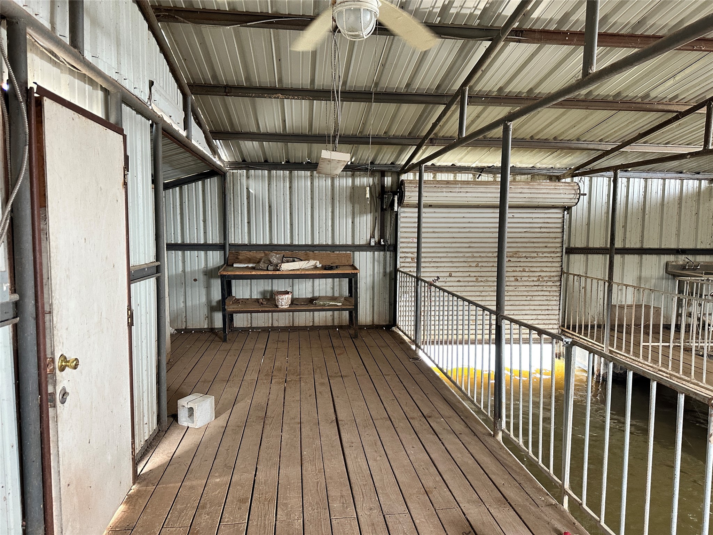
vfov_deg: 56.8
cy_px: 268
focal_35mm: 24
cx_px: 356
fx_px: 494
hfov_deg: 71.6
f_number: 1.78
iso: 400
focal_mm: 6.86
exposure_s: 1/60
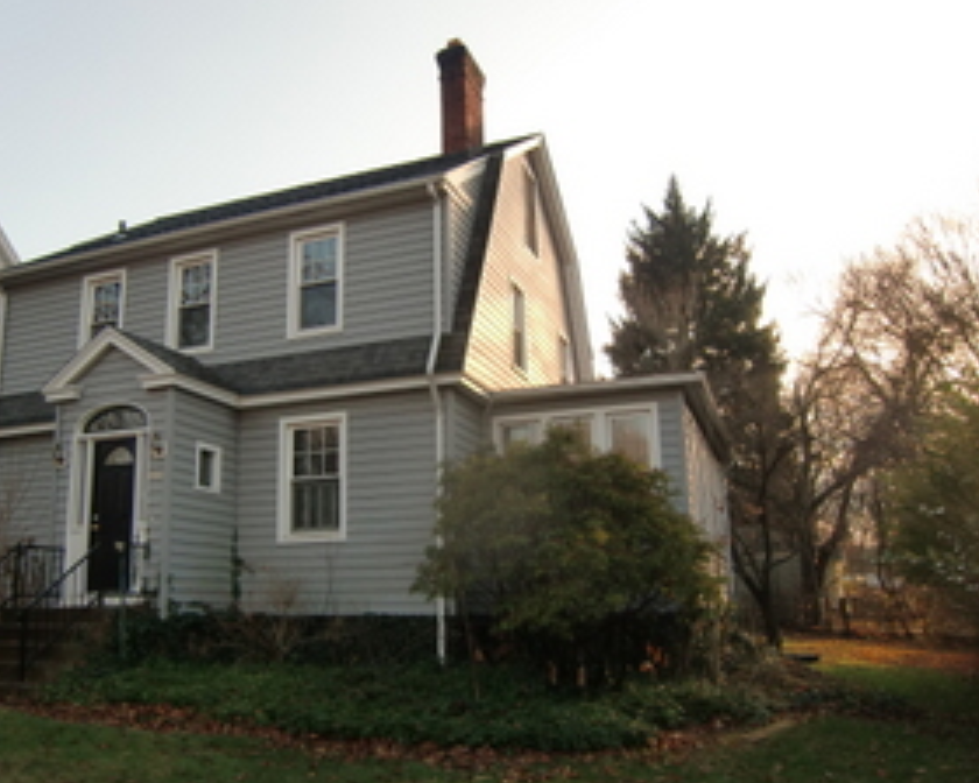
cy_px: 405
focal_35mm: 29
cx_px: 399
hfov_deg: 60.0
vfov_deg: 50.0
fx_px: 840
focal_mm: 4.3
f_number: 3.2
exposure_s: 1/250
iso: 64
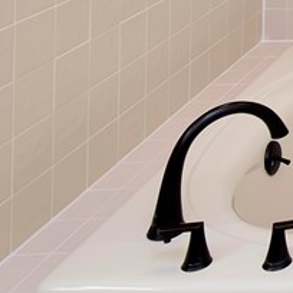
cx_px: 559
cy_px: -88
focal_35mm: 68
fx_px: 651
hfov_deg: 18.4
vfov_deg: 22.6
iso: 400
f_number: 4.5
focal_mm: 10
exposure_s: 1/60
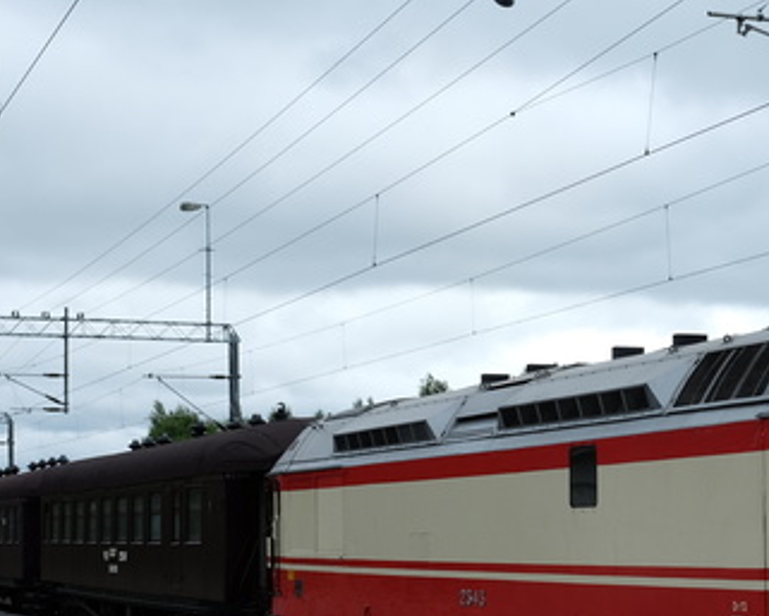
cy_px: 535
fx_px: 2003
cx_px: 573
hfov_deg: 21.5
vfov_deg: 17.3
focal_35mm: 88
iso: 200
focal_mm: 25.4
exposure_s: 1/210
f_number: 5.6
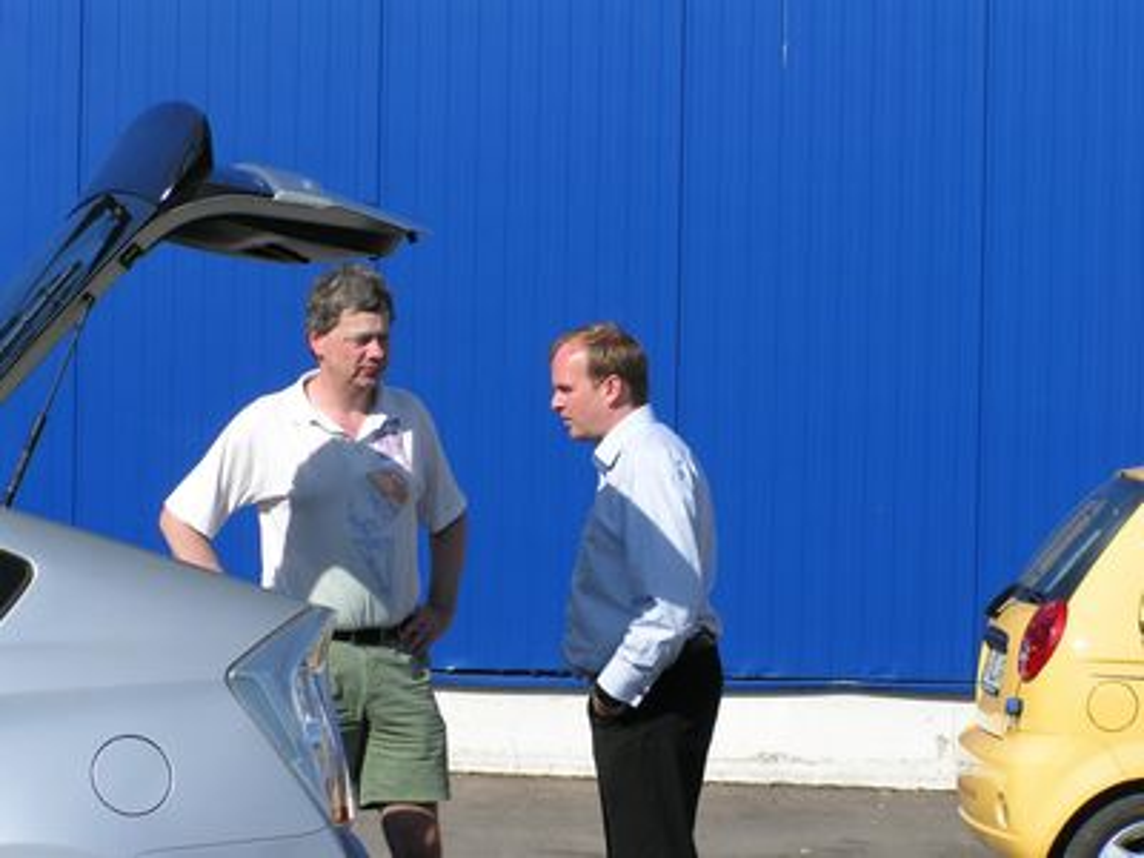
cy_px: 429
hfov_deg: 13.8
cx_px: 572
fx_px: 4726
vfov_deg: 10.4
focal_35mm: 143
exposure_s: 1/400
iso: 50
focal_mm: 21.9
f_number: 6.3
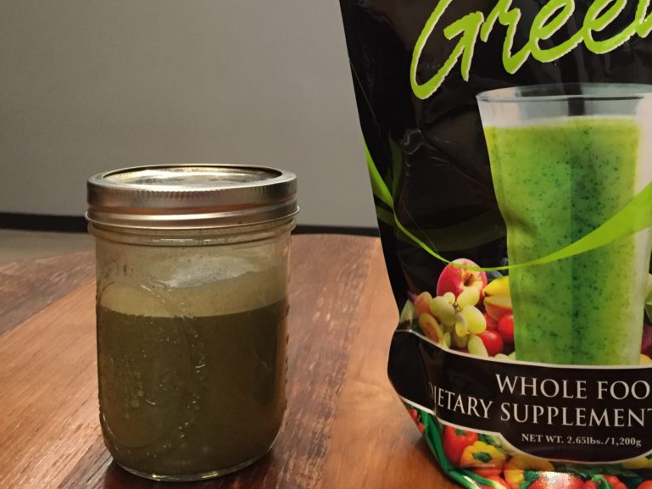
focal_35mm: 43
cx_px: 431
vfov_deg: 33.3
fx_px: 810
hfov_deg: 43.3
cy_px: 158
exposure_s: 1/30
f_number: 2.2
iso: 250
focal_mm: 4.15
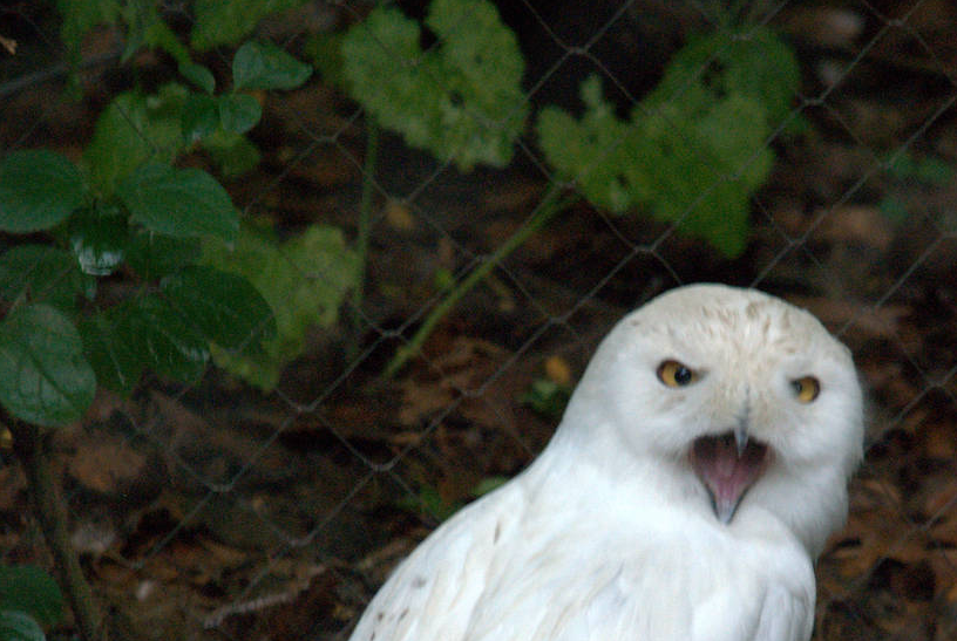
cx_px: 626
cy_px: 559
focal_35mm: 588
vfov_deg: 2.3
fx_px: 15656
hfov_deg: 3.5
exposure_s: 1/125
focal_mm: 200
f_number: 6.3
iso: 1600
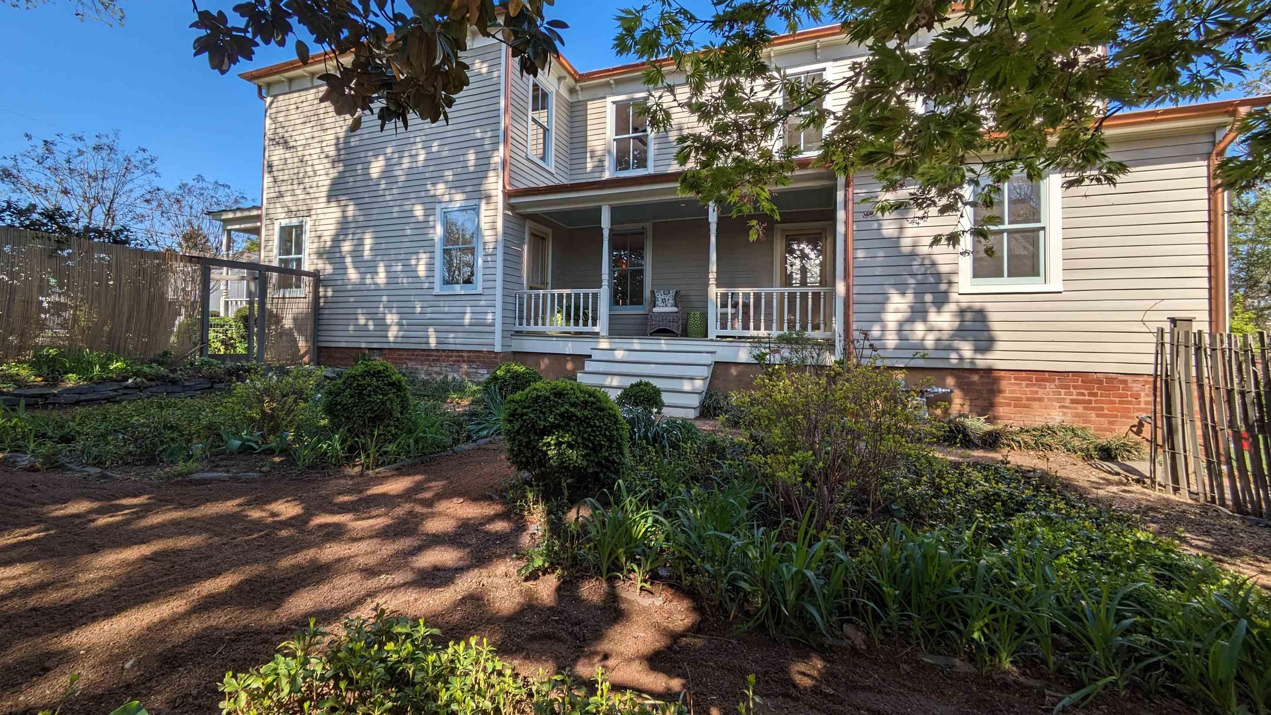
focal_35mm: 16
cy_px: 326
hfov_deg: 99.3
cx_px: 608
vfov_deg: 67.0
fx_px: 539
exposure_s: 1/1481
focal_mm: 1.83
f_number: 2.2
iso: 41
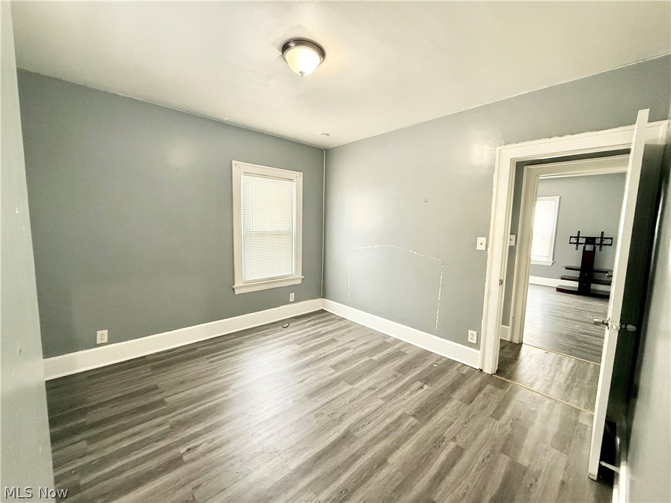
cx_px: 336
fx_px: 271
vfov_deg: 85.7
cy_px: 252
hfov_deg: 102.1
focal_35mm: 14
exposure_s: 1/120
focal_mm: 2.22
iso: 500
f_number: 2.2
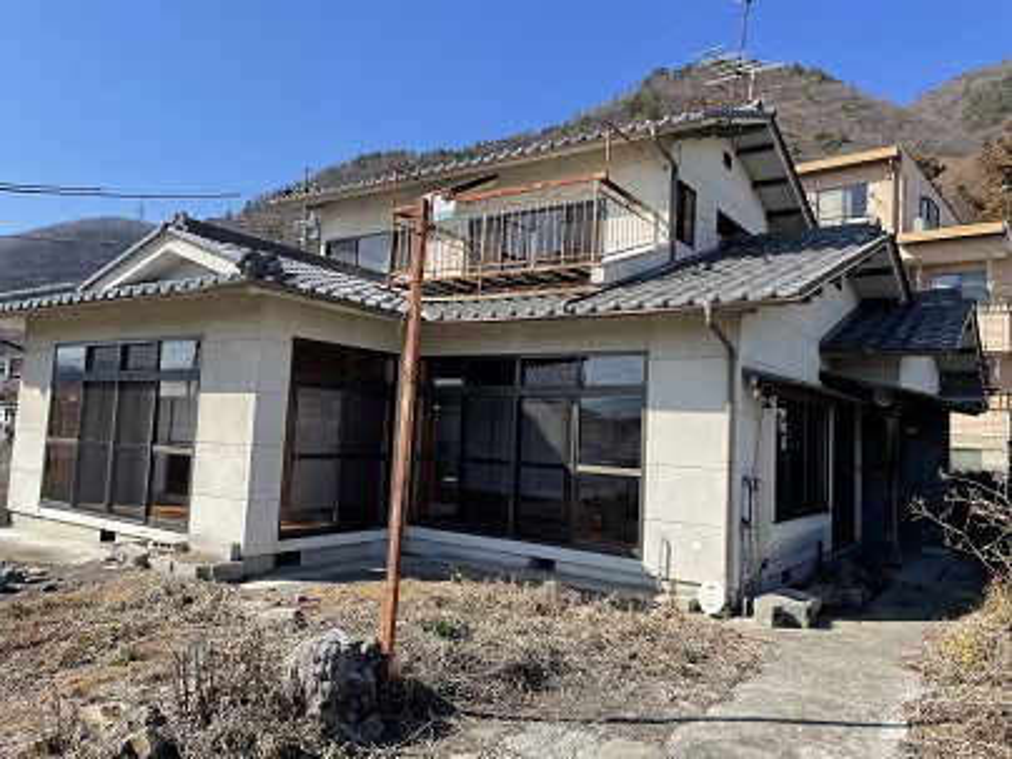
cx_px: 506
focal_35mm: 26
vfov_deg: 53.1
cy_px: 380
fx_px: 760
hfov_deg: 67.3
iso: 32
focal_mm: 4.2
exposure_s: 1/2353
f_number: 1.6
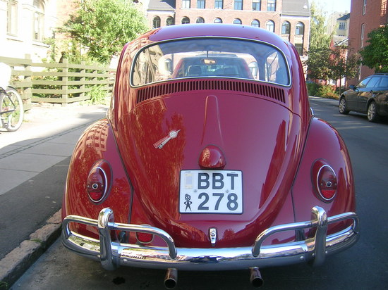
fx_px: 392
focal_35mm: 35
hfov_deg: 52.6
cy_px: 145
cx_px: 194
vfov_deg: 40.7
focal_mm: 5.4
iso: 50
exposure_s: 1/178
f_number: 2.8
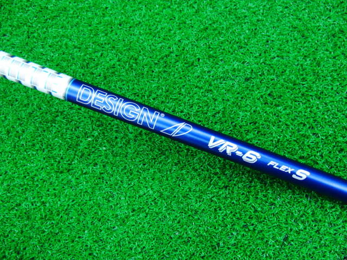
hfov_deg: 50.1
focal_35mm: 37
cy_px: 130
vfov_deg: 38.7
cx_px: 174
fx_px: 371
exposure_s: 1/25
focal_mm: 6.42
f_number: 3.6
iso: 400
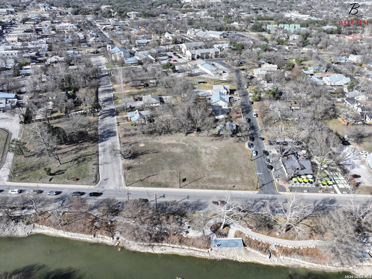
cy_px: 140
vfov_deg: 56.8
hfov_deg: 71.6
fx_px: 258
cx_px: 186
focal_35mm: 24
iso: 100
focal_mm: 12.29
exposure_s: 1/1000
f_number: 2.8
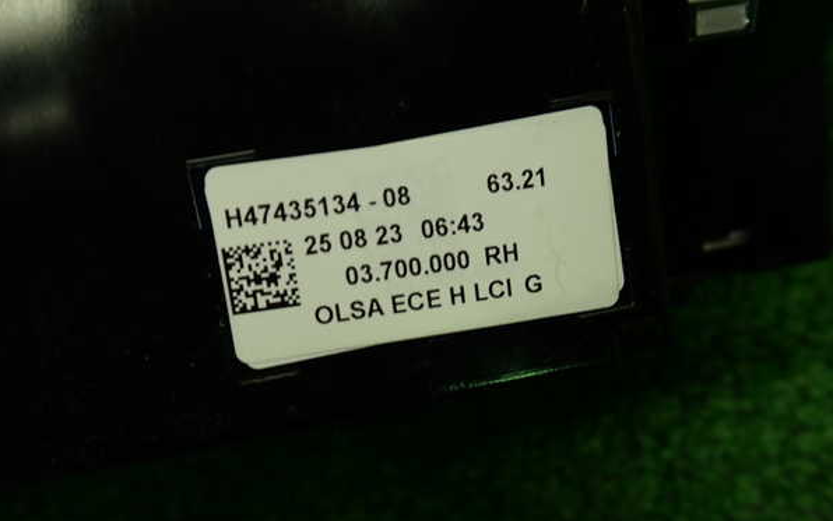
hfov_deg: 59.6
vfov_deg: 39.5
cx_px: 415
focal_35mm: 32
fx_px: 727
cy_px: 270
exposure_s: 1/60
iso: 100
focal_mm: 5.4
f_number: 2.3
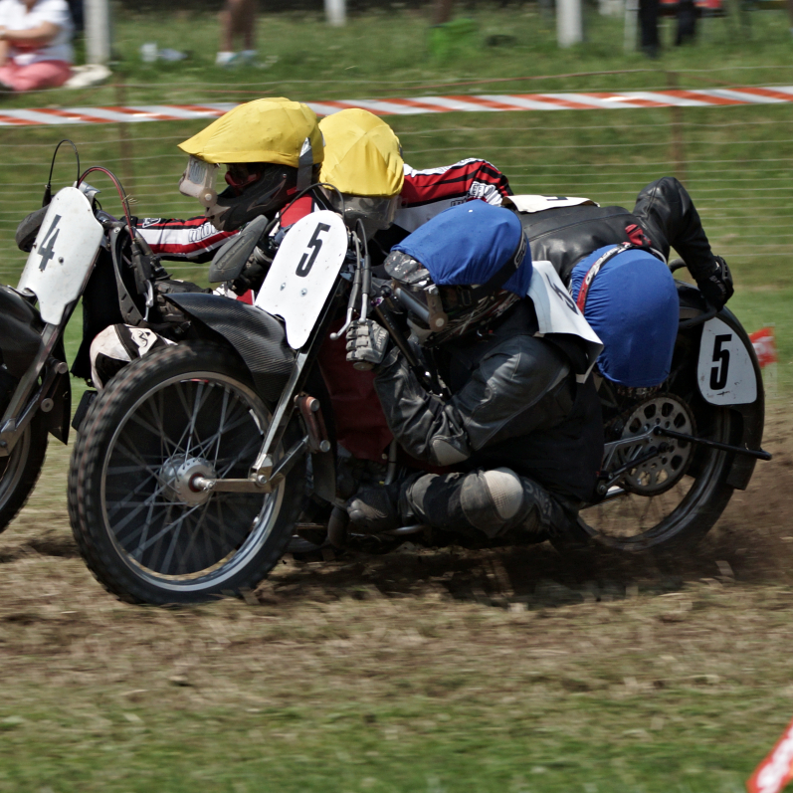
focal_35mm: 288
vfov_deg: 6.1
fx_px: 7464
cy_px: 396
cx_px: 393
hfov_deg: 6.1
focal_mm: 150
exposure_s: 1/800
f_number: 9
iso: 200
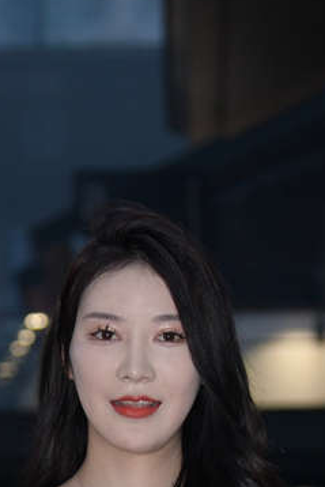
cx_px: 29
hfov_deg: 3.9
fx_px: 4762
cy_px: 790
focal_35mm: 352
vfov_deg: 5.8
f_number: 3.5
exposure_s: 1/200
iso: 320
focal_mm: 70
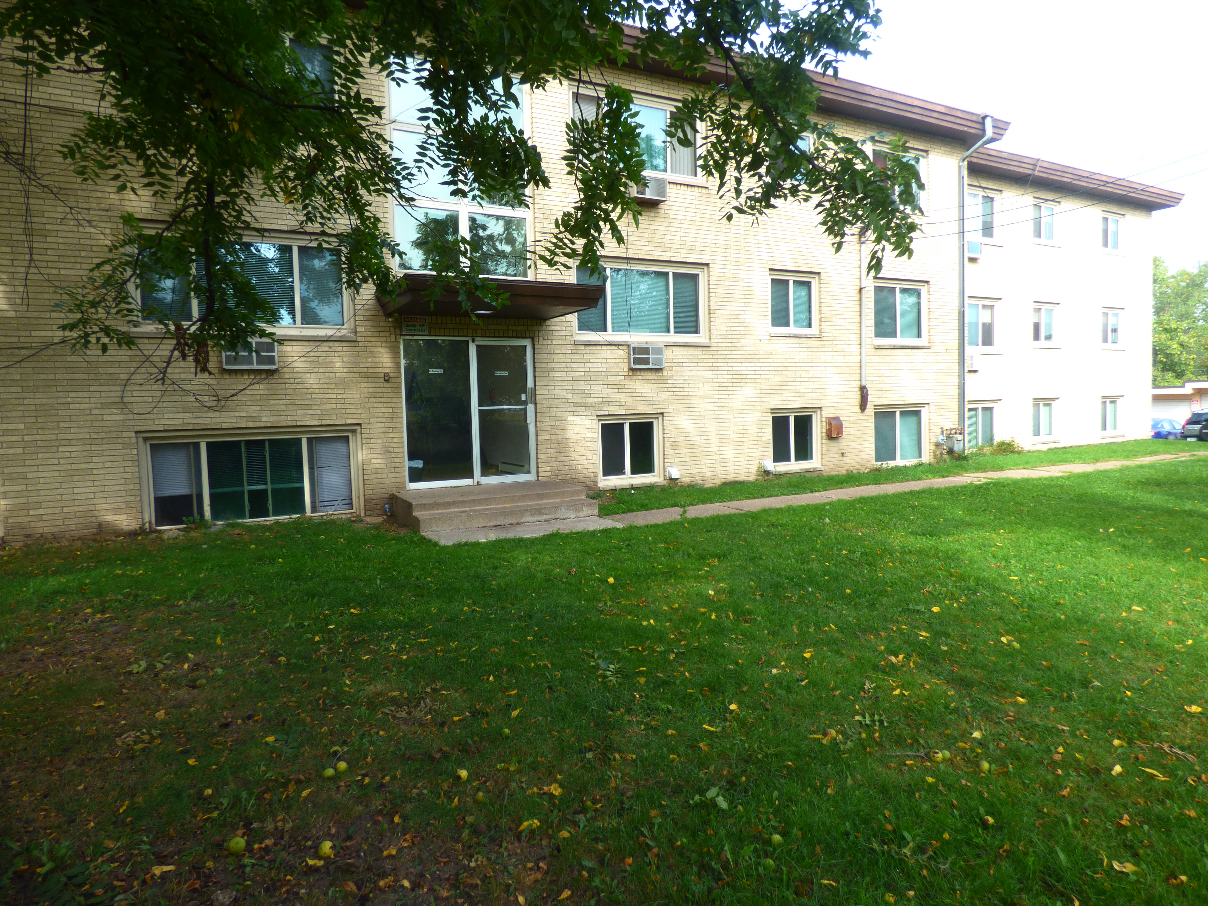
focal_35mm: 20
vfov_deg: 66.0
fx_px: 698
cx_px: 604
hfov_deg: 81.7
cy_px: 453
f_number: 2.8
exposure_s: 1/250
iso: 100
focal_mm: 3.58
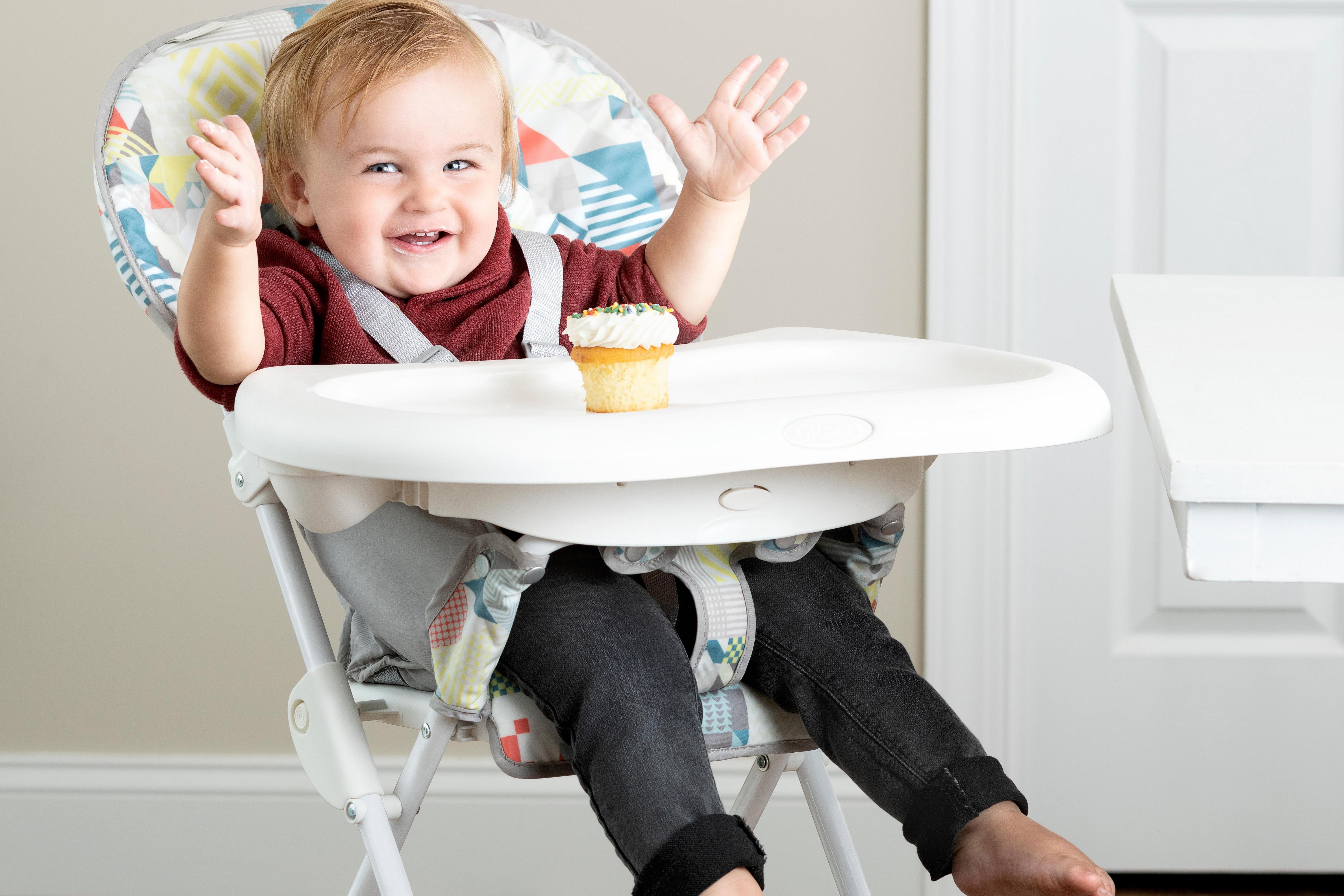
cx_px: 644
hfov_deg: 11.6
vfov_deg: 7.8
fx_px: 6607
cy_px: 383
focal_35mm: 177
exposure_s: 1/200
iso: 320
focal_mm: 135
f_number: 9
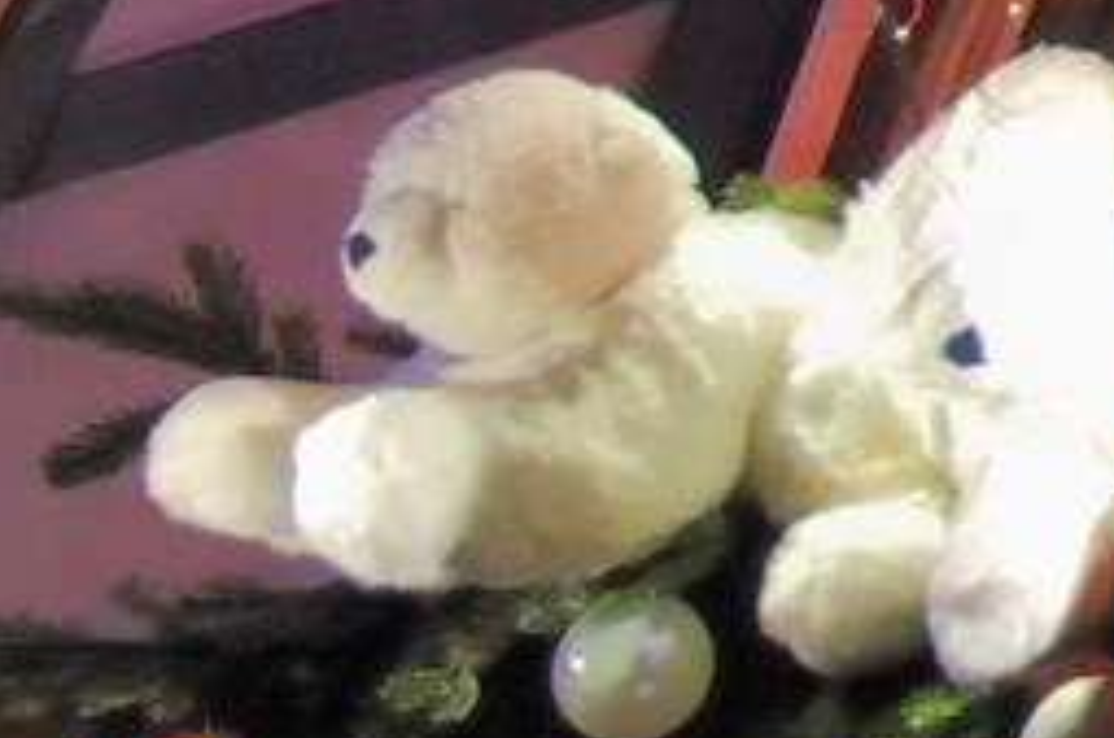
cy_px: -930
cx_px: 3137
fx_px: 5807
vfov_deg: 6.9
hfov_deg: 9.2
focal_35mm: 188
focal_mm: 20
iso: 400
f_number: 4
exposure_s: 1/50
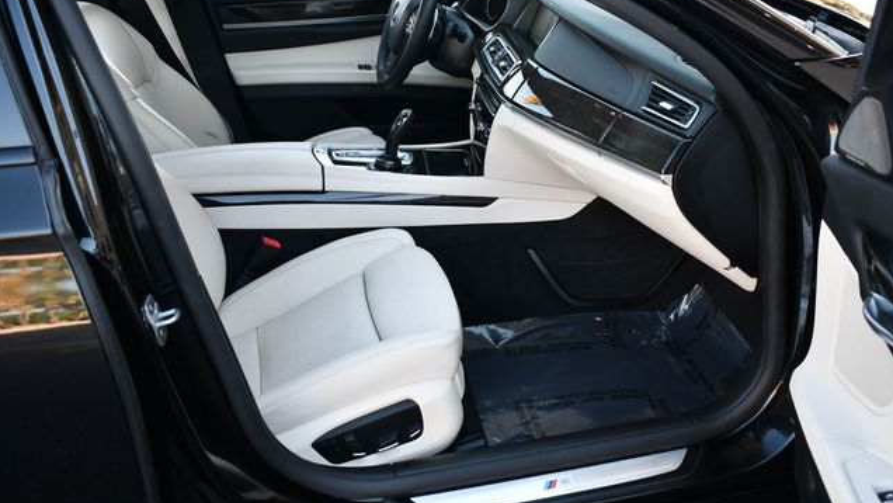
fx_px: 900
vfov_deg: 31.2
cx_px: 446
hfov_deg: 52.8
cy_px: 212
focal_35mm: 38
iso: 450
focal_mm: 18
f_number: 3.5
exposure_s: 1/250
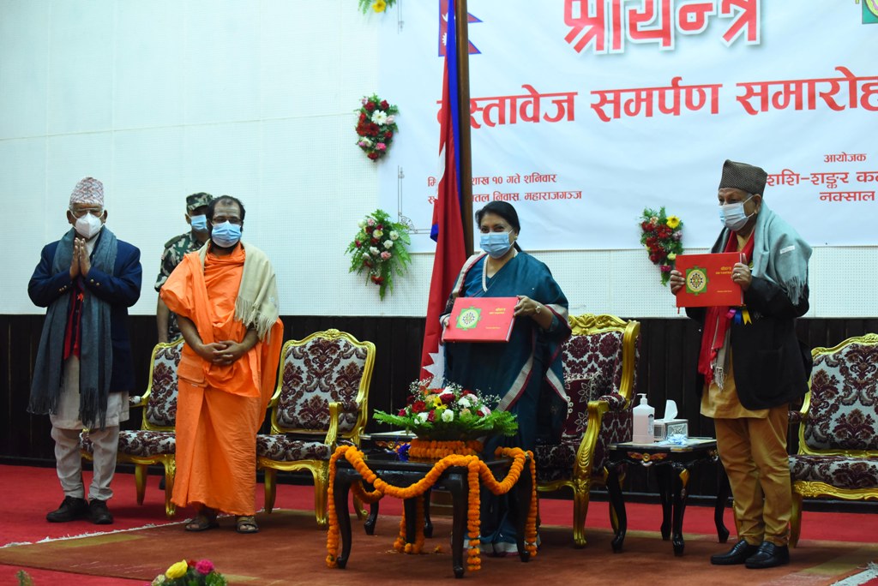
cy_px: 293
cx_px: 439
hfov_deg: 28.8
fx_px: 1708
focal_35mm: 70
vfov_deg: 19.5
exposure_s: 1/200
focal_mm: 70
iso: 5000
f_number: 4
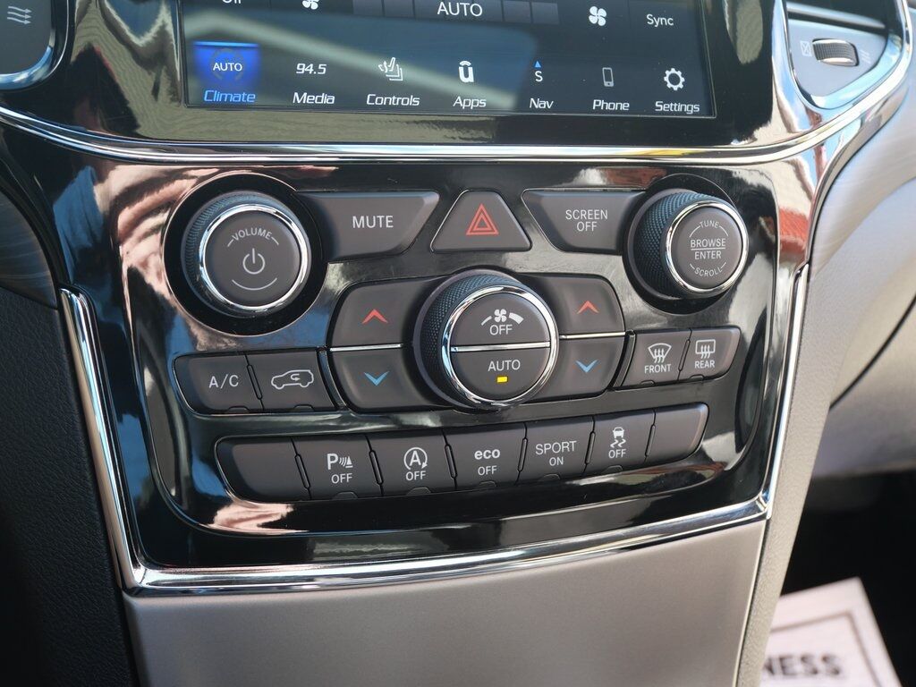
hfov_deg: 46.8
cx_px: 458
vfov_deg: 36.0
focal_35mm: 40
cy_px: 344
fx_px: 1058
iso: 400
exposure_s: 1/60
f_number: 4.6
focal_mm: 20
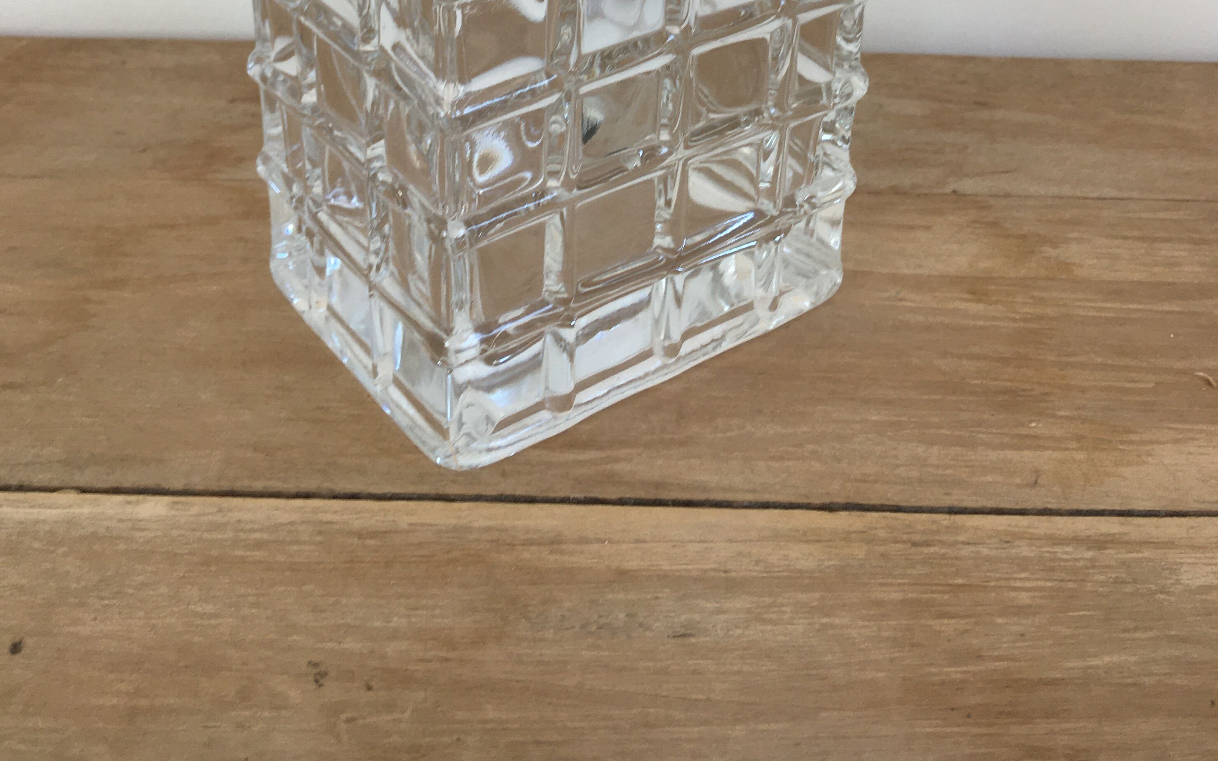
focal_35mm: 42
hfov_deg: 47.2
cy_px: -53
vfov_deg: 28.1
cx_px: 604
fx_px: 1394
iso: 32
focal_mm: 4.15
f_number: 2.2
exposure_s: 1/50
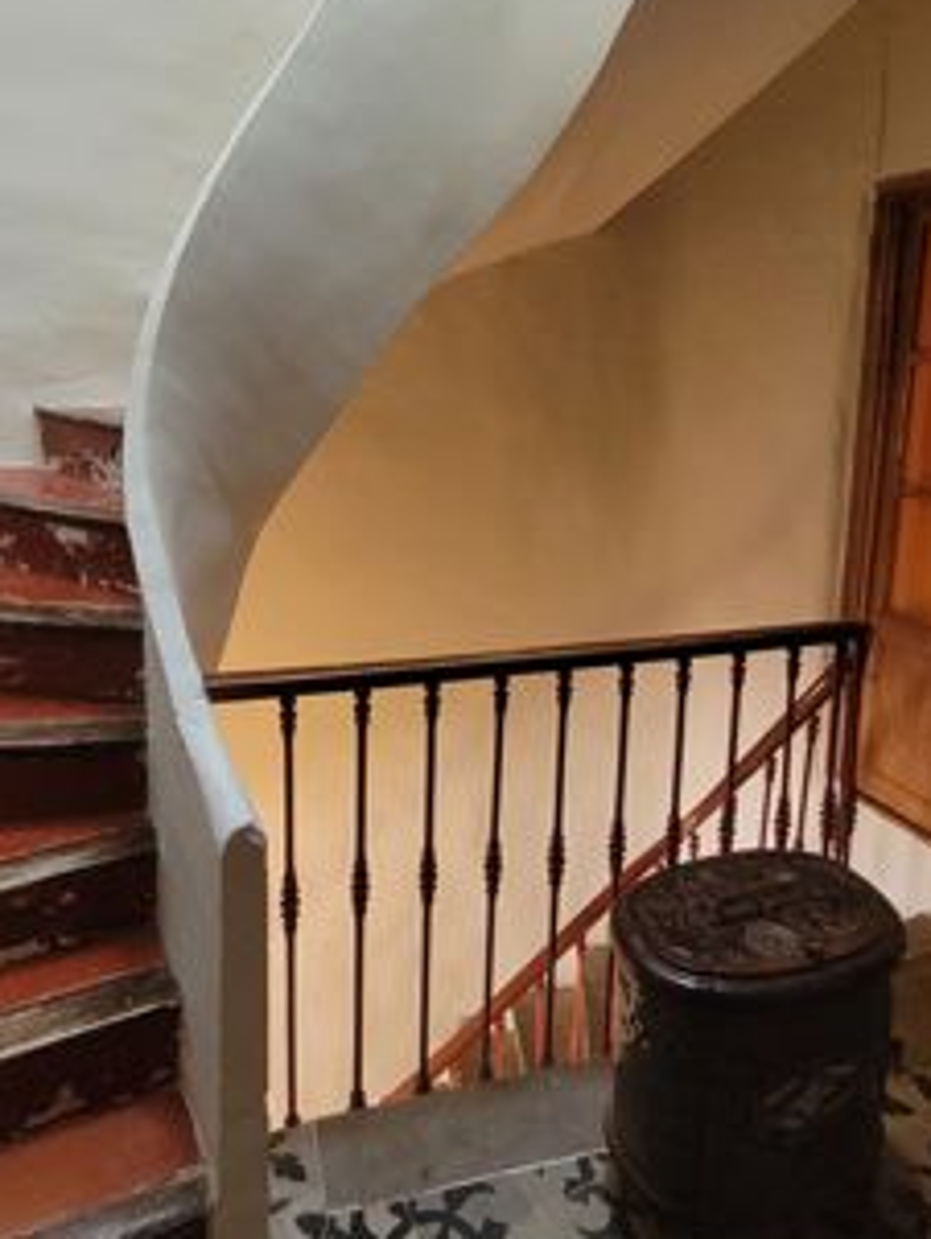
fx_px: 824
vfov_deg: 72.8
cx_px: 459
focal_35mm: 23
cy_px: 473
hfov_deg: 58.9
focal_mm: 1.74
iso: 320
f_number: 2.2
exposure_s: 1/50
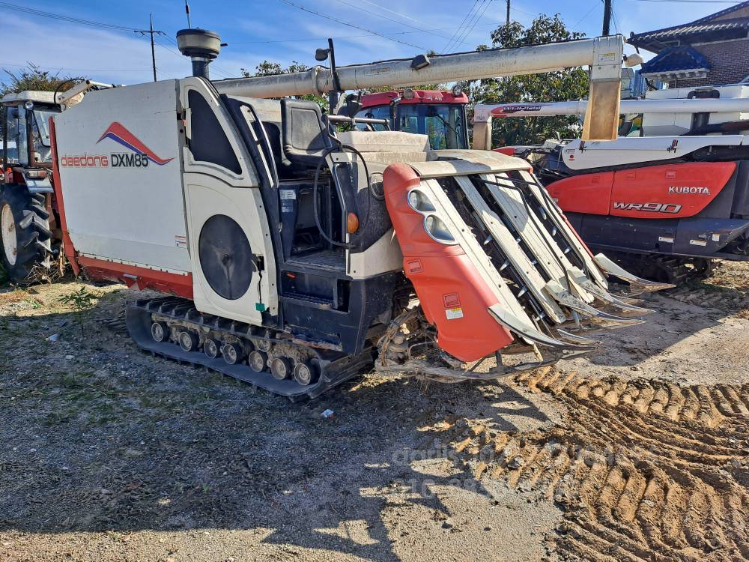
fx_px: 541
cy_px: 281
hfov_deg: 69.4
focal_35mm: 25
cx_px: 374
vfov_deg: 54.9
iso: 32
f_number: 2
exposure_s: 1/1479
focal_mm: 4.6
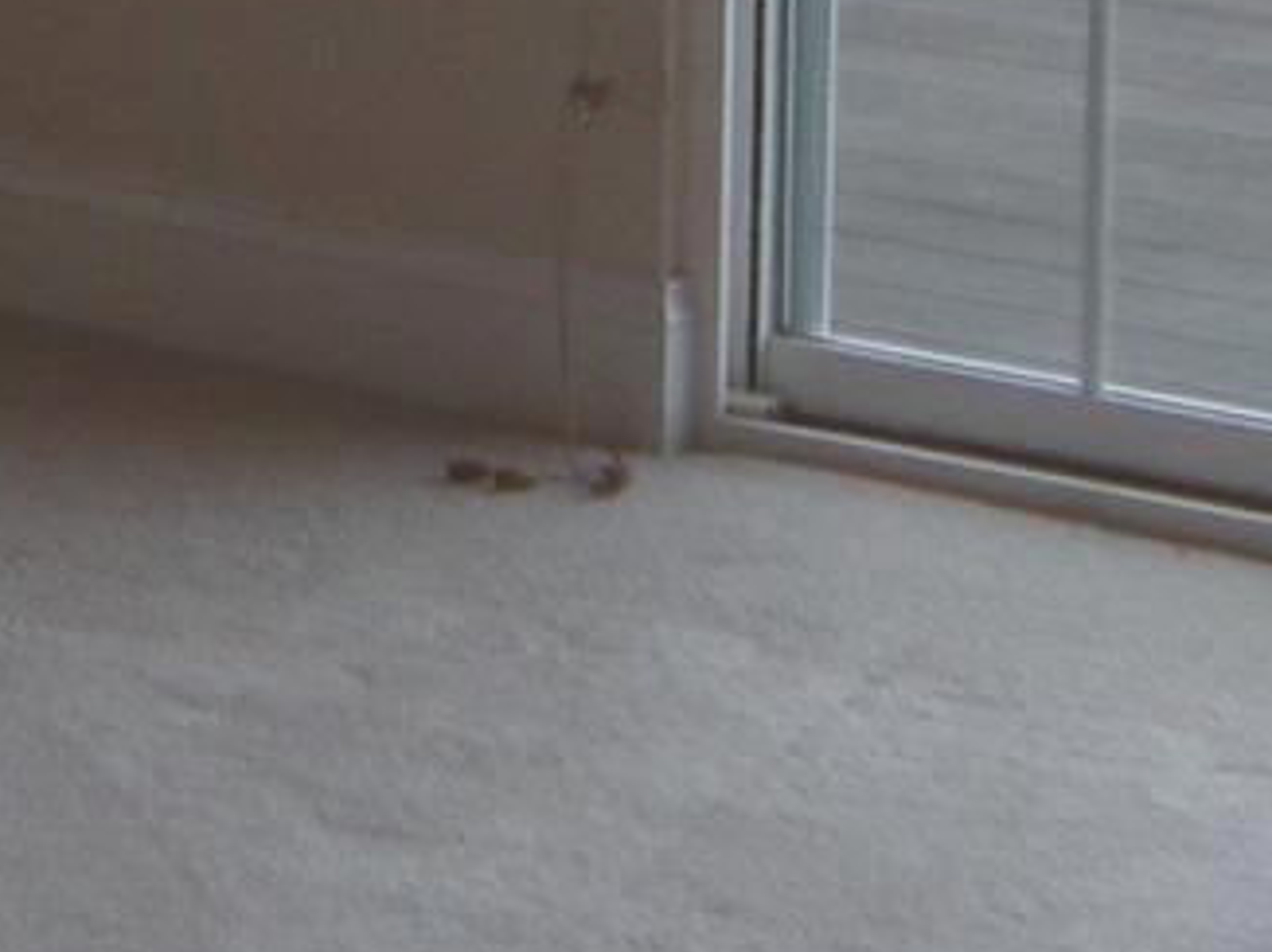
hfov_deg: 9.0
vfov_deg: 6.5
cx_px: 776
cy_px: -1053
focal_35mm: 220
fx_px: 8078
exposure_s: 1/53.7
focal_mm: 5.9
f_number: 3.8
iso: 64
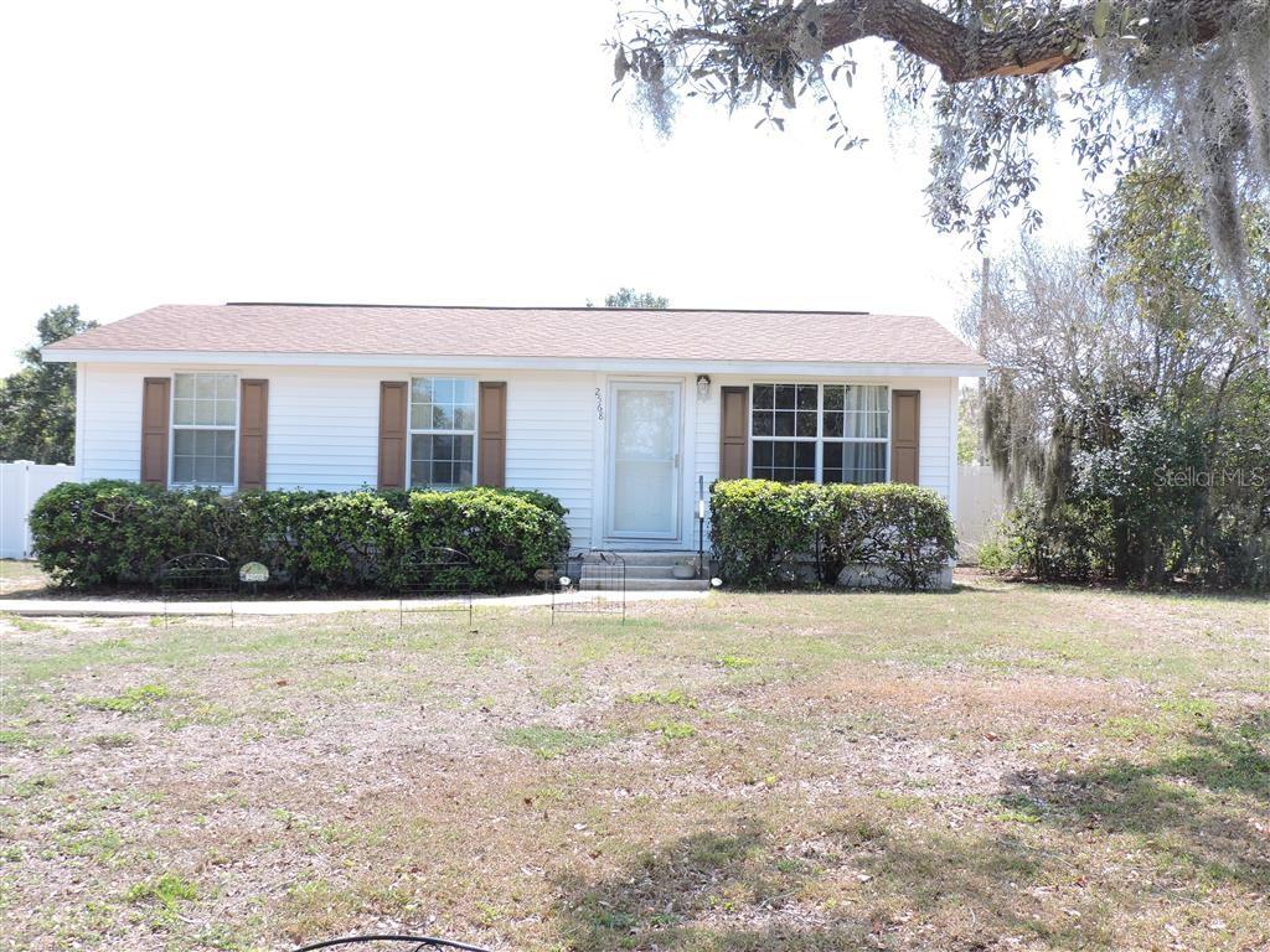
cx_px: 635
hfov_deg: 52.6
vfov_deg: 40.7
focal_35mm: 35
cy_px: 476
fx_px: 1284
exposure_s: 1/250
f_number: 3.3
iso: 100
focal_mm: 6.2
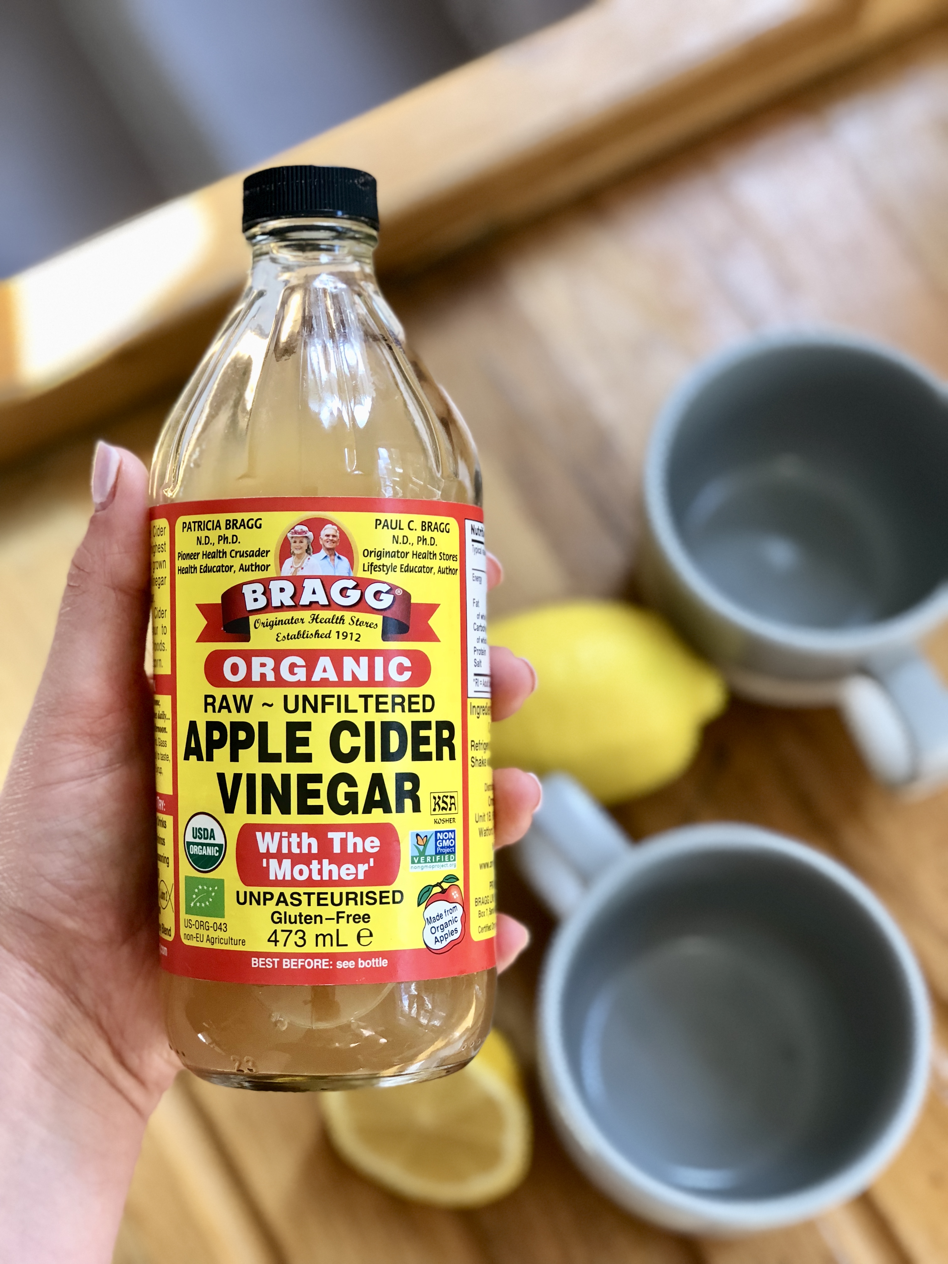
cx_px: 474
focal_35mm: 57
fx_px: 2081
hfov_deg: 25.7
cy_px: 632
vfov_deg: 33.8
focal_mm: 6.6
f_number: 2.8
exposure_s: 1/60
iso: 64
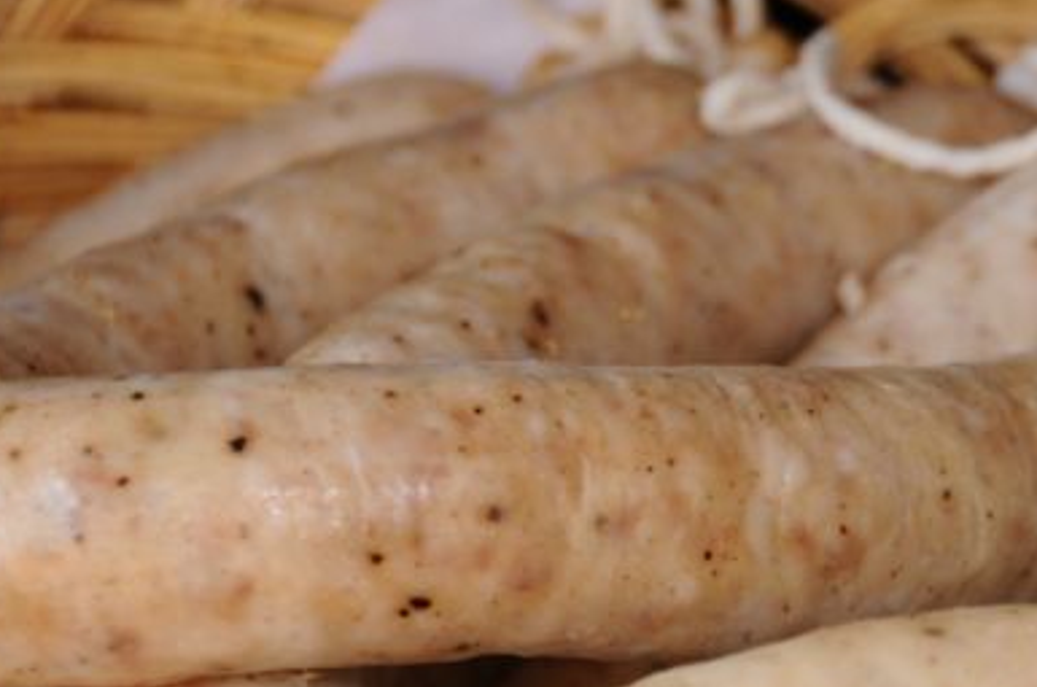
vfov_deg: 5.8
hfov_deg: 8.8
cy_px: 564
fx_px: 6728
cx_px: 954
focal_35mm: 234
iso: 200
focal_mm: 75
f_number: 5
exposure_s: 1/200
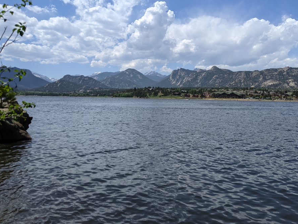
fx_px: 267
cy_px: 100
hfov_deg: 58.3
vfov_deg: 45.4
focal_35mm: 31
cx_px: 158
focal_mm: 4.44
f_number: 1.8
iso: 71
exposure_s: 1/5882
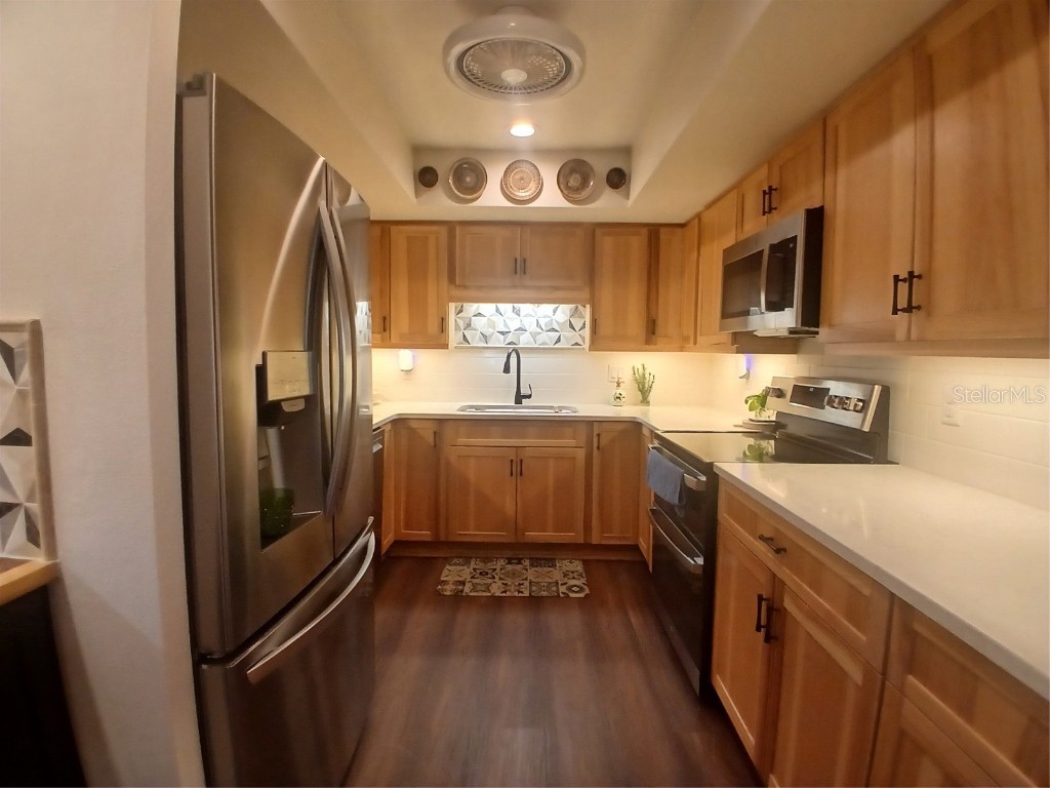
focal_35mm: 17
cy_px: 394
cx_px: 525
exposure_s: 1/30
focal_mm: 1.4
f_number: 2.2
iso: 80
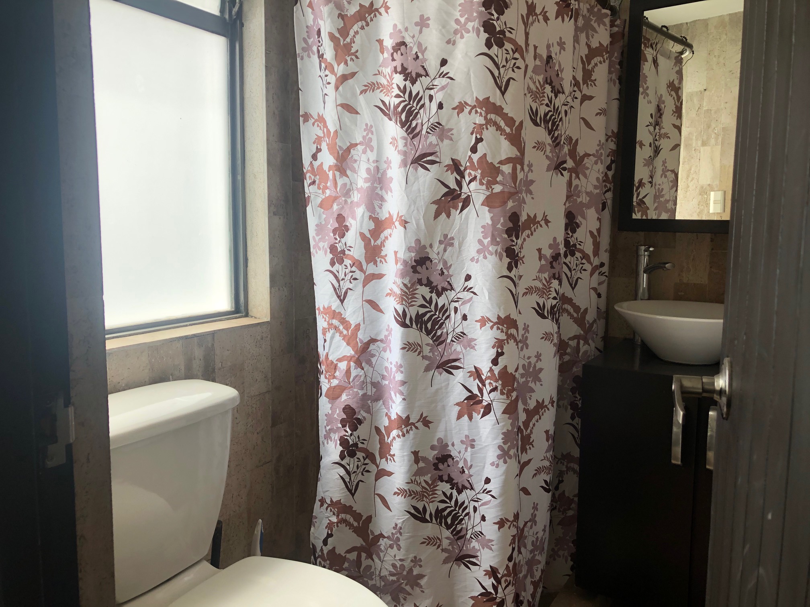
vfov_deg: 49.7
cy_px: 304
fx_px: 655
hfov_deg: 63.4
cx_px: 405
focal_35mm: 28
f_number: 1.8
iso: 50
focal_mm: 3.99
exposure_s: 1/120
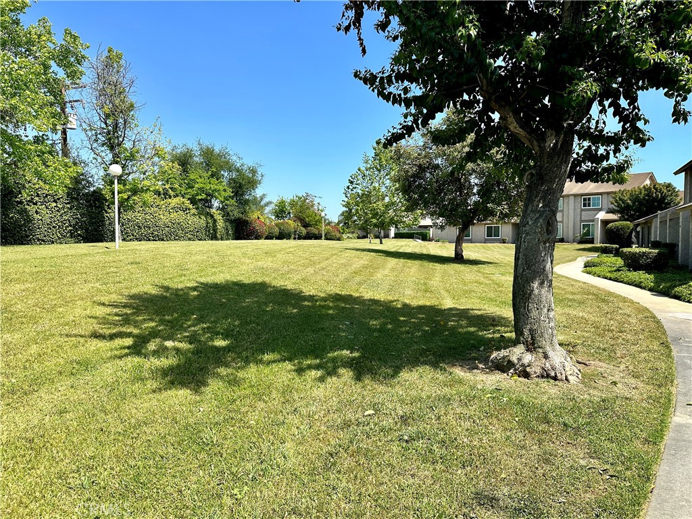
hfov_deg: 71.6
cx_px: 346
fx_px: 480
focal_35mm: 24
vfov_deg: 56.8
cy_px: 260
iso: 80
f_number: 1.78
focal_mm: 6.86
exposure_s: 1/3356
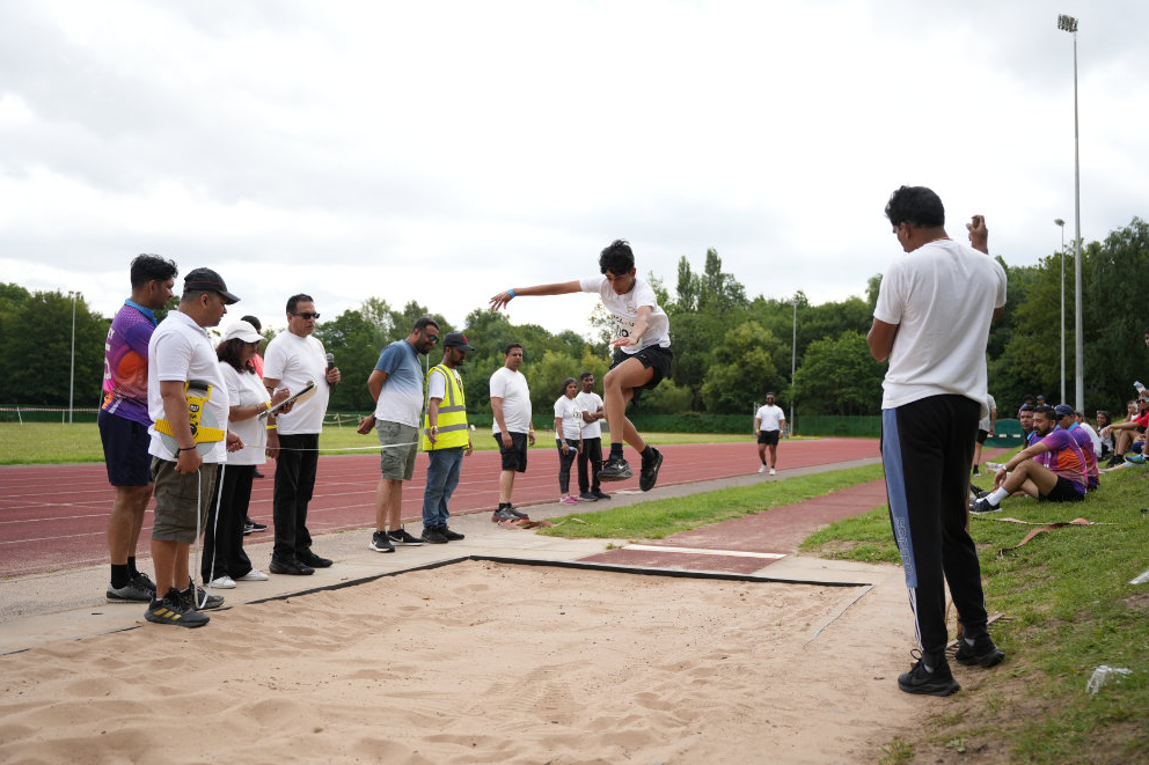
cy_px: 380
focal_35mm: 34
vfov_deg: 38.9
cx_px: 559
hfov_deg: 55.8
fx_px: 1085
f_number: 2.8
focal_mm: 33
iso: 250
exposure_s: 1/2000
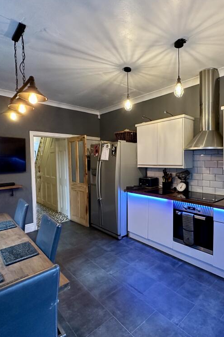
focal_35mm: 20
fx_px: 187
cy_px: 168
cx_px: 145
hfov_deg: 60.8
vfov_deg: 84.0
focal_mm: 2.22
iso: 400
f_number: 2.2
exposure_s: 1/50
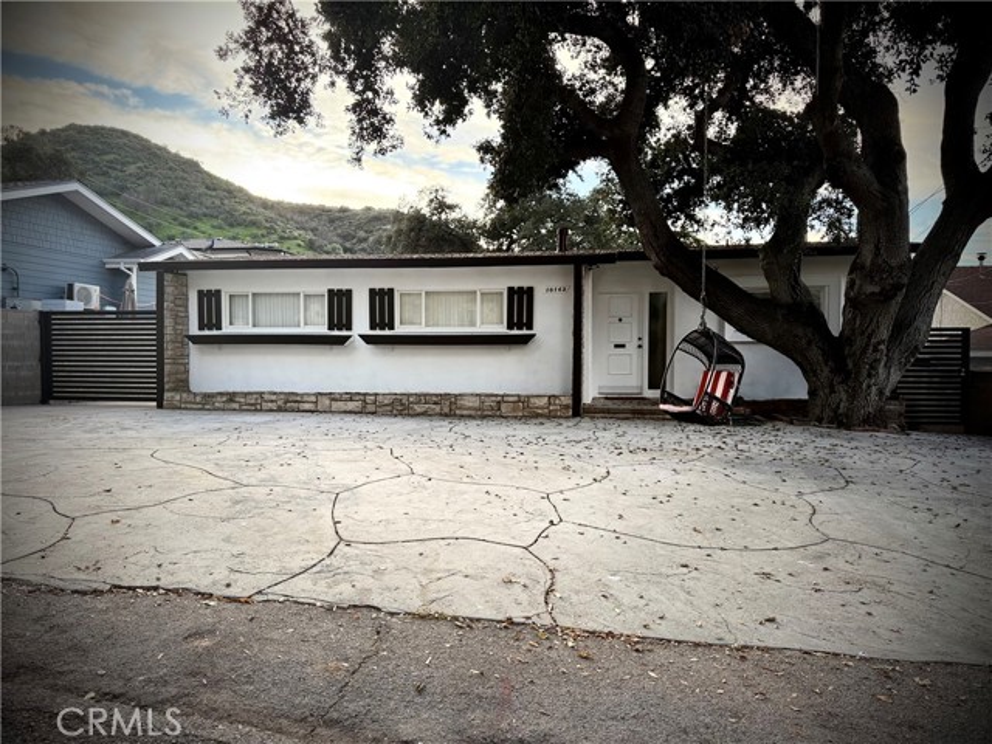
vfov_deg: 56.8
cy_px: 372
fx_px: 688
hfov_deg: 71.6
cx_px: 496
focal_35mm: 24
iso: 100
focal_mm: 6.76
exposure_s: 1/322
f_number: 1.78
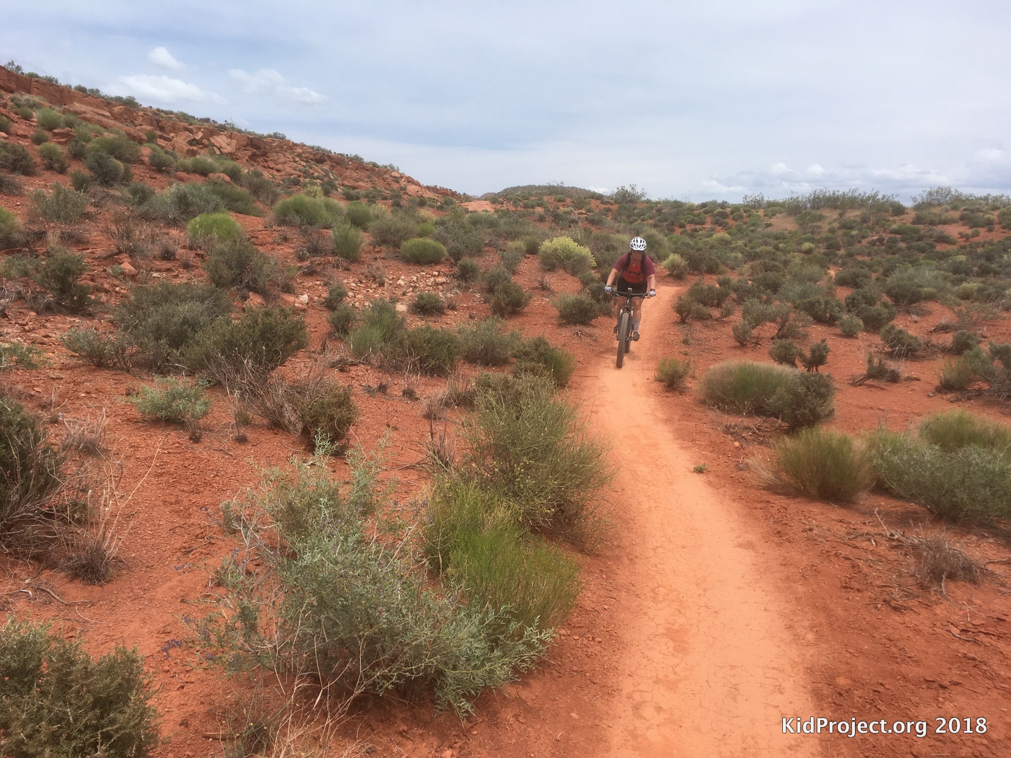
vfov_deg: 48.2
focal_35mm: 29
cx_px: 506
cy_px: 379
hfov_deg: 61.7
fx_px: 847
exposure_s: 1/2262
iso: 25
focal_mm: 4.15
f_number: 2.2
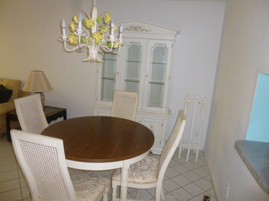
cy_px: 100
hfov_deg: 69.4
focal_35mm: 25
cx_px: 134
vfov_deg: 54.9
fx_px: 194
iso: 200
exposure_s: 1/60
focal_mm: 4.5
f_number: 3.1
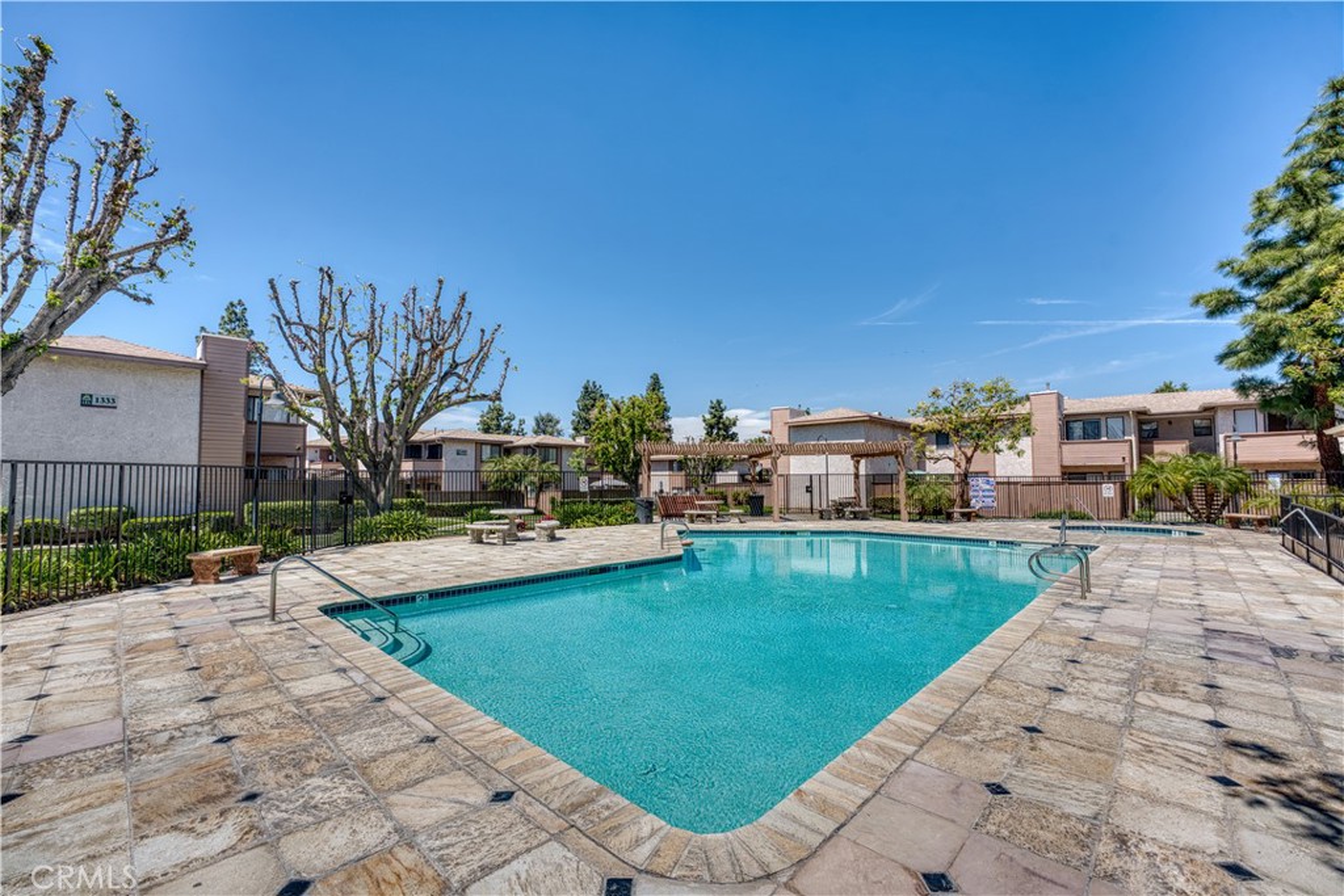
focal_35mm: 14
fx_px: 523
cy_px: 448
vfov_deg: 81.2
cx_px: 672
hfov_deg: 104.2
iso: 100
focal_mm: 14
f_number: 8
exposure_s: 1/320
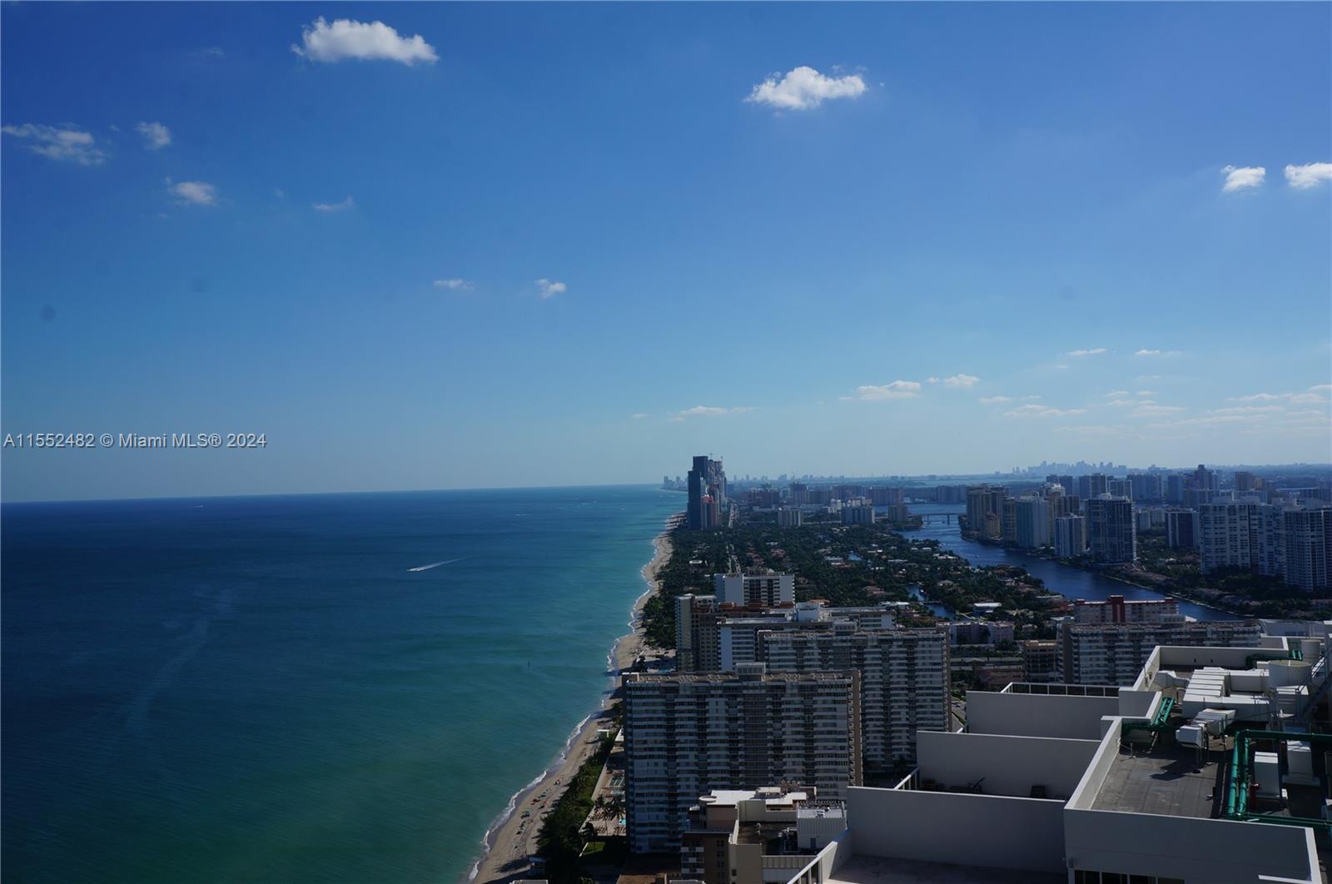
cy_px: 442
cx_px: 666
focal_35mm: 34
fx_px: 1275
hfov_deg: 55.2
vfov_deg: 38.3
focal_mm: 23
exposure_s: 1/250
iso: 100
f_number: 13
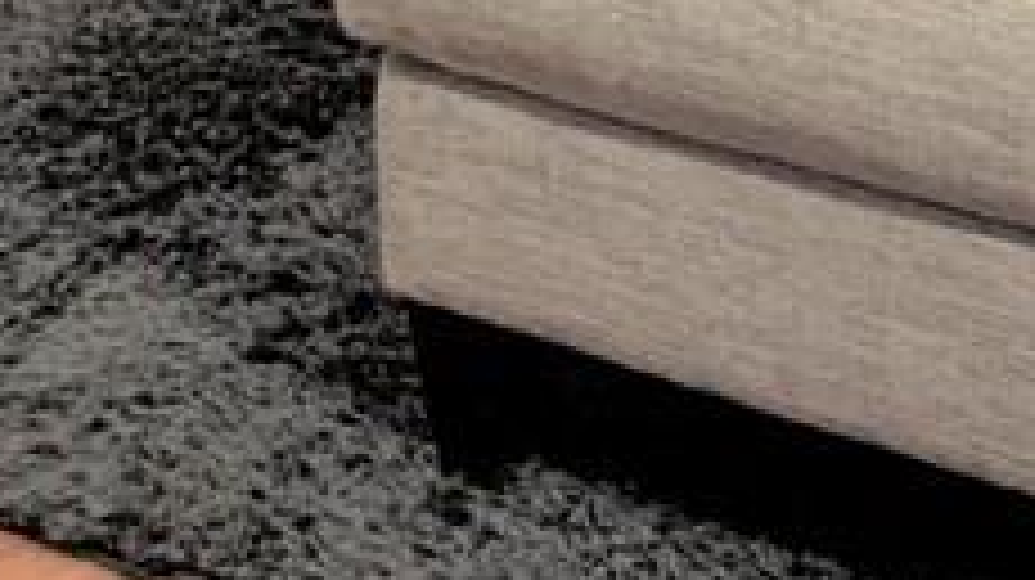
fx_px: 3456
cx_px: 432
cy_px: -1057
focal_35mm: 126
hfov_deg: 17.0
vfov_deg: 8.3
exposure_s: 1/40
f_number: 1.8
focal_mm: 4.25
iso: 320
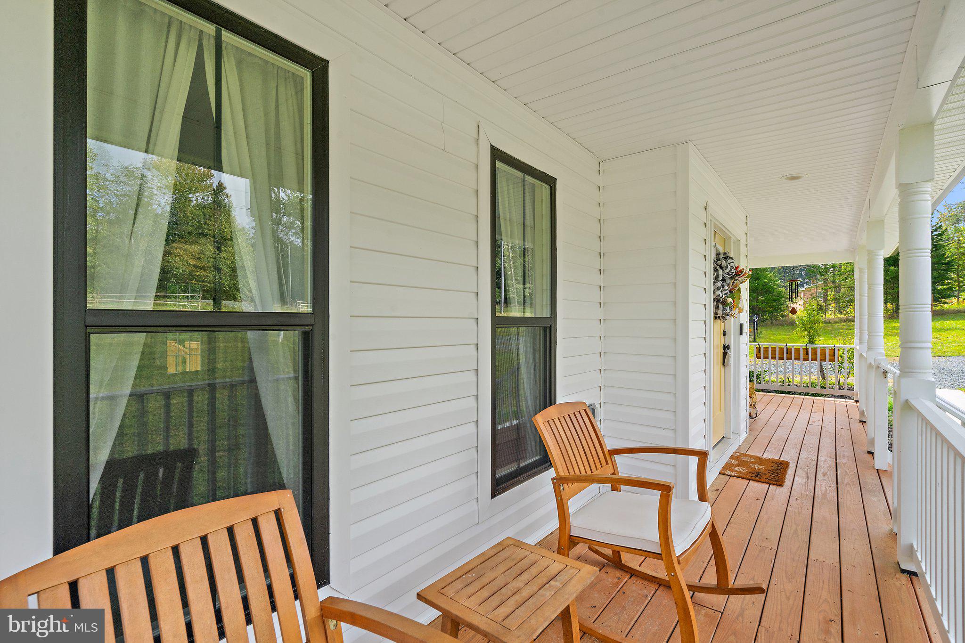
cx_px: 482
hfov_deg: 96.7
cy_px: 322
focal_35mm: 16
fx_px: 429
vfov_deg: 73.7
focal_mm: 16
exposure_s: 1/100
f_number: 13
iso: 320
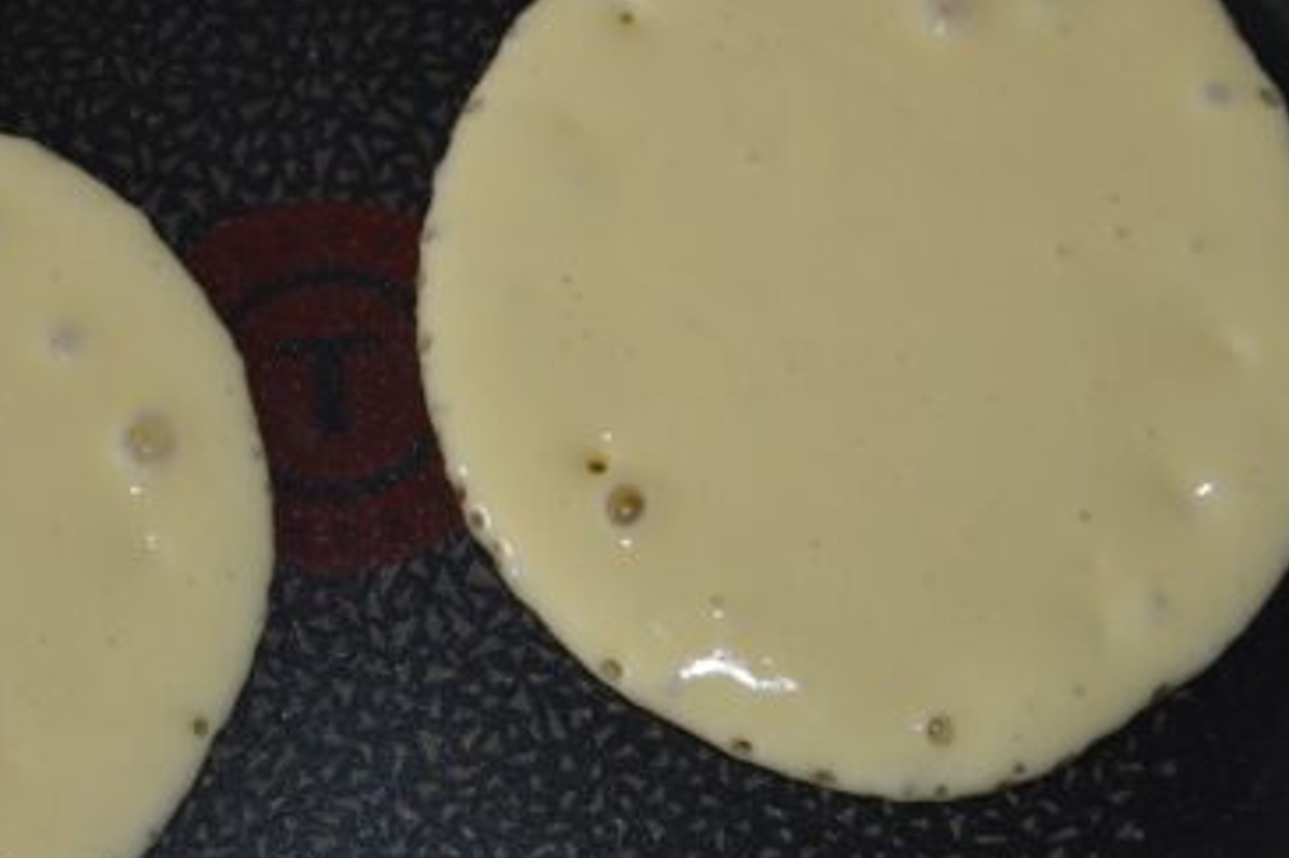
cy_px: 482
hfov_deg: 22.0
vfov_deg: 14.8
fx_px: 3292
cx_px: 350
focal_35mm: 92
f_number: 4.8
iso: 400
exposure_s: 1/60
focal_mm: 32
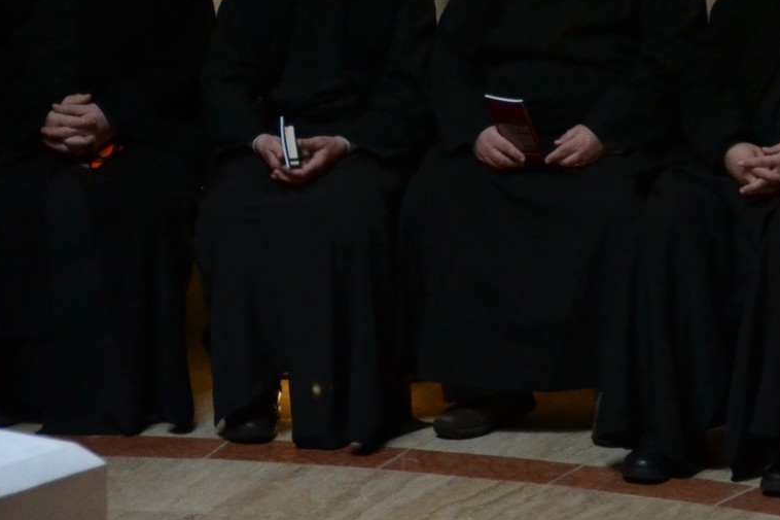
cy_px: 41
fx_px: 4267
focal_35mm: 197
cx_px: 743
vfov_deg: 7.0
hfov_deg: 10.4
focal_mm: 52
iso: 1600
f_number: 4.8
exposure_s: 1/100
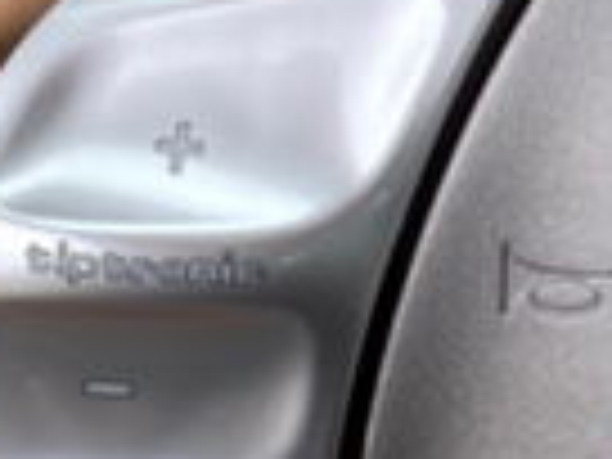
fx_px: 5180
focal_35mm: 293
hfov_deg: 6.4
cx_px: 1449
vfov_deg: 4.9
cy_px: -788
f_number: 2
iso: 64
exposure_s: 1/99
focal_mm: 6
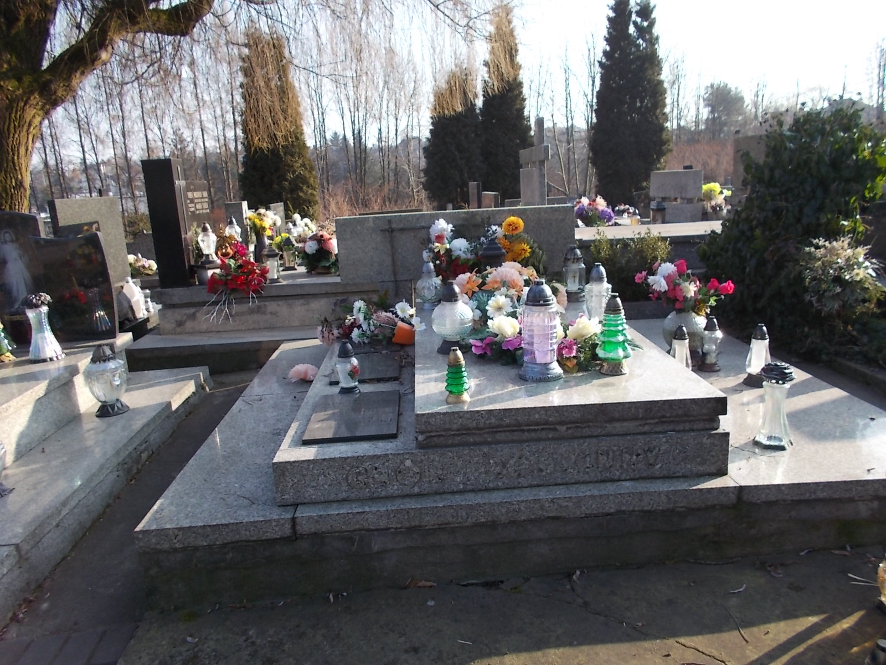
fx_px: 665
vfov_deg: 53.1
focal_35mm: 26
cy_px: 332
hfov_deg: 67.3
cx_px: 443
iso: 80
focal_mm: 4.6
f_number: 3.2
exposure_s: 1/250
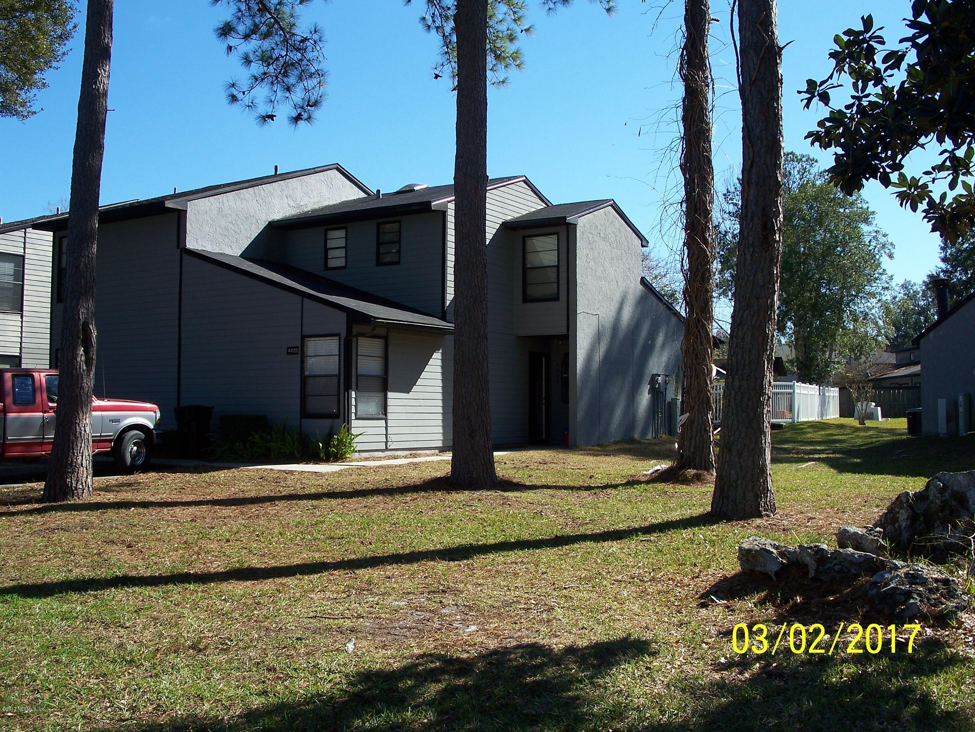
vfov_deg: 38.7
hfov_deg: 50.1
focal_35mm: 37
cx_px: 488
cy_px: 366
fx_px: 1042
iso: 64
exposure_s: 1/320
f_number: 4
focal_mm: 7.8
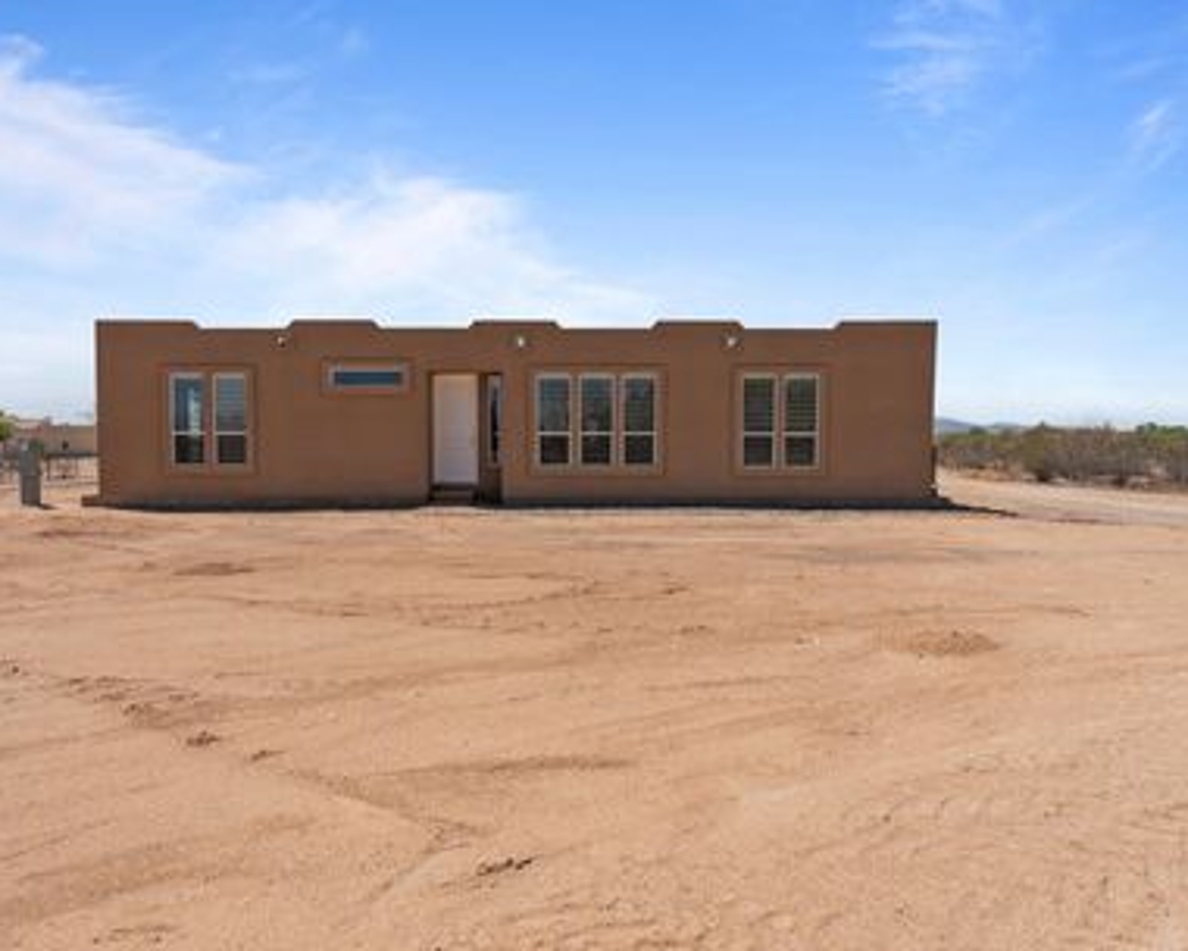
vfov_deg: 63.4
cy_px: 471
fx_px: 769
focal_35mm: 22
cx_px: 575
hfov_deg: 75.4
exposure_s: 1/2500
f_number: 7.1
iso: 400
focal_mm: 17.7
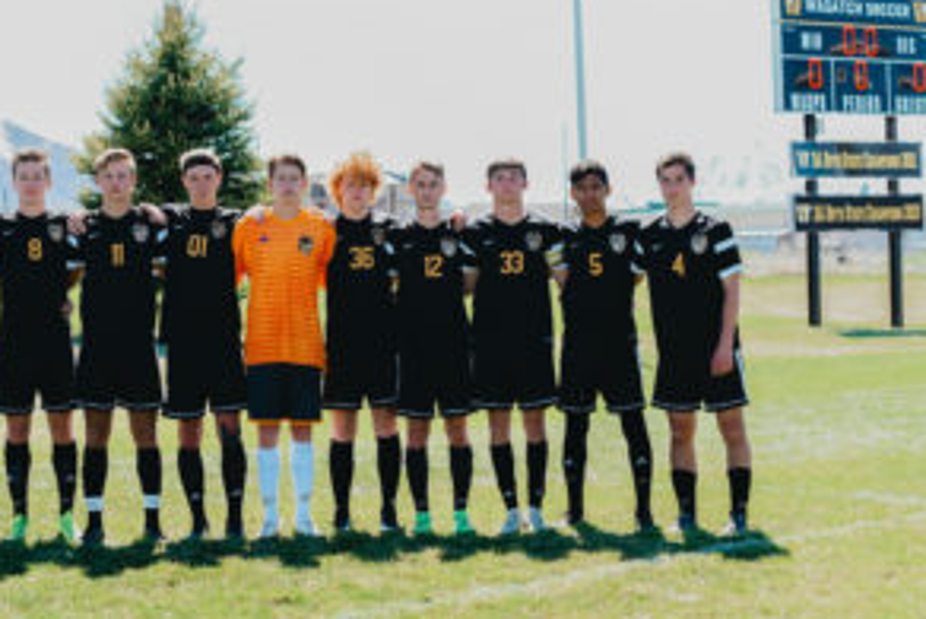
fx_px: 1982
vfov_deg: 17.7
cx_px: 249
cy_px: 251
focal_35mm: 77
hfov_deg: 26.0
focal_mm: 50
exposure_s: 1/1000
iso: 320
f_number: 3.5
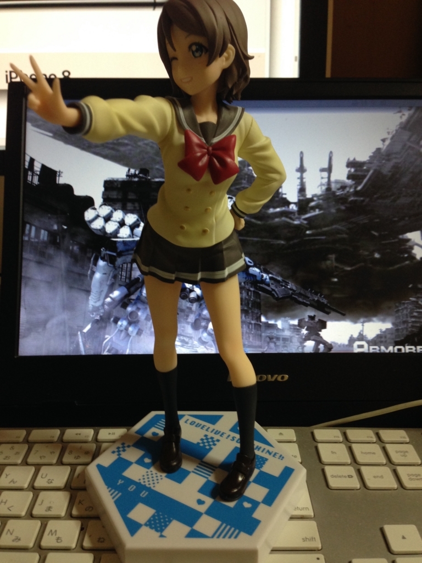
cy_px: 282
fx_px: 536
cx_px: 211
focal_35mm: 33
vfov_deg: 55.4
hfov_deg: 42.9
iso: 100
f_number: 2.4
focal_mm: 4.12
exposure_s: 1/20
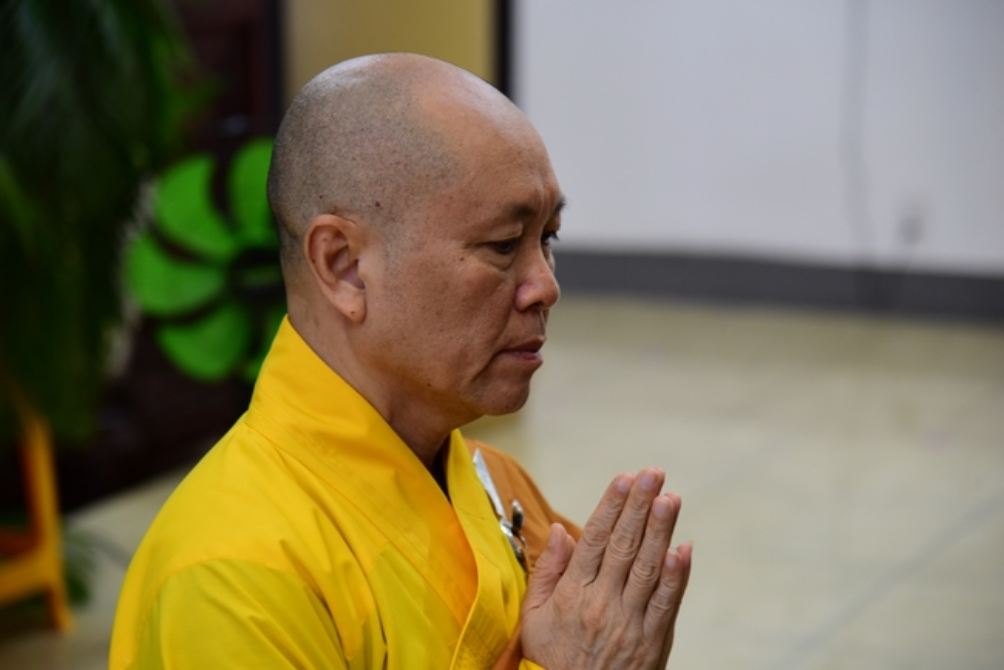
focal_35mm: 120
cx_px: 502
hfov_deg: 17.1
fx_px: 3348
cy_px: 335
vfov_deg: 11.4
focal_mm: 120
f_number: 4.5
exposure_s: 1/50
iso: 1600
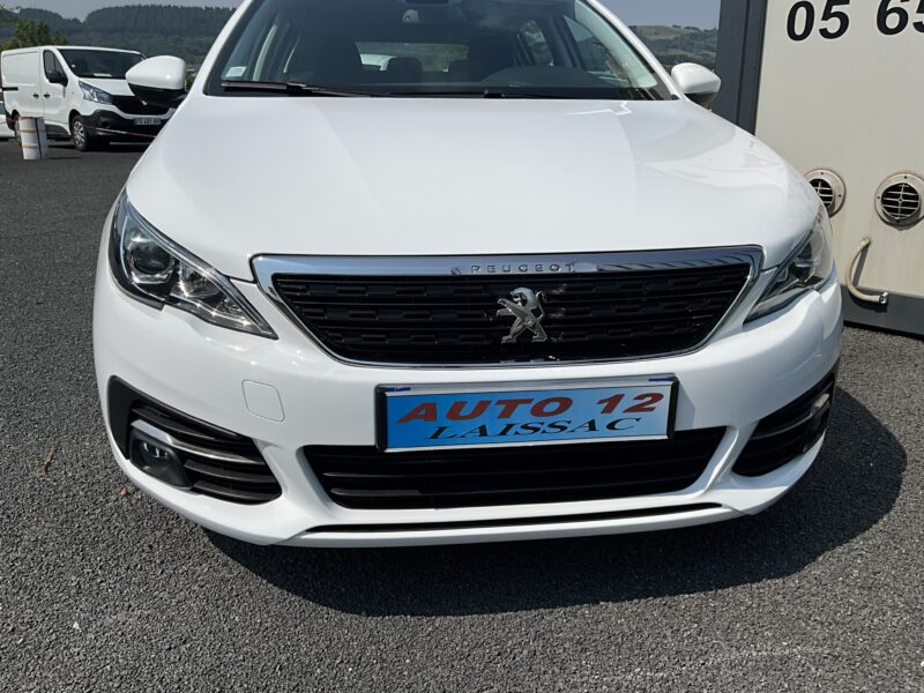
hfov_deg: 61.7
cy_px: 346
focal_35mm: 29
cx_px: 462
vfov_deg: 48.2
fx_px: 774
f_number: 1.8
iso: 25
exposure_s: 1/5263
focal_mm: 3
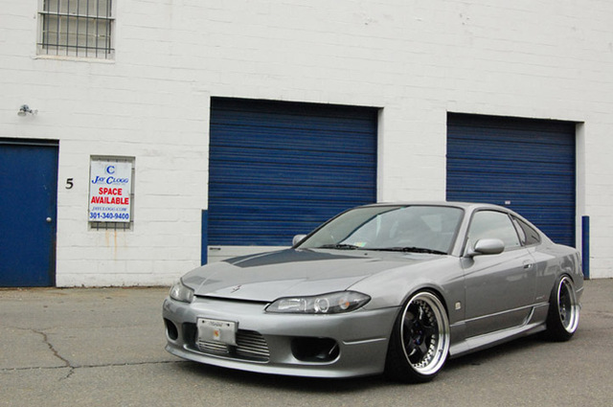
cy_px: 204
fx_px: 714
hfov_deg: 46.5
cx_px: 306
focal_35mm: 42
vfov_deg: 31.8
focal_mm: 28
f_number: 11
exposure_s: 1/640
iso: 1600
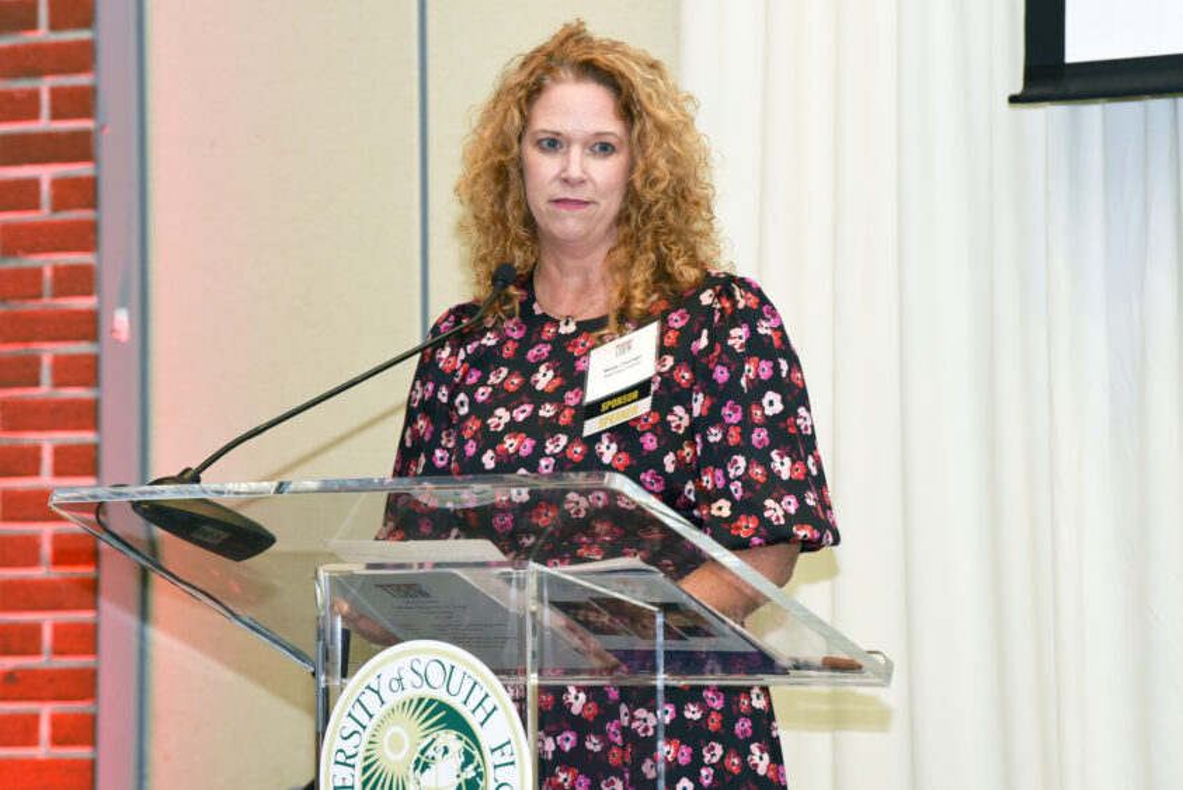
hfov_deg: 11.7
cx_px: 592
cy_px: 395
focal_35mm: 175
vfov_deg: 7.9
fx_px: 5753
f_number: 5.6
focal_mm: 175
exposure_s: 1/100
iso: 1600
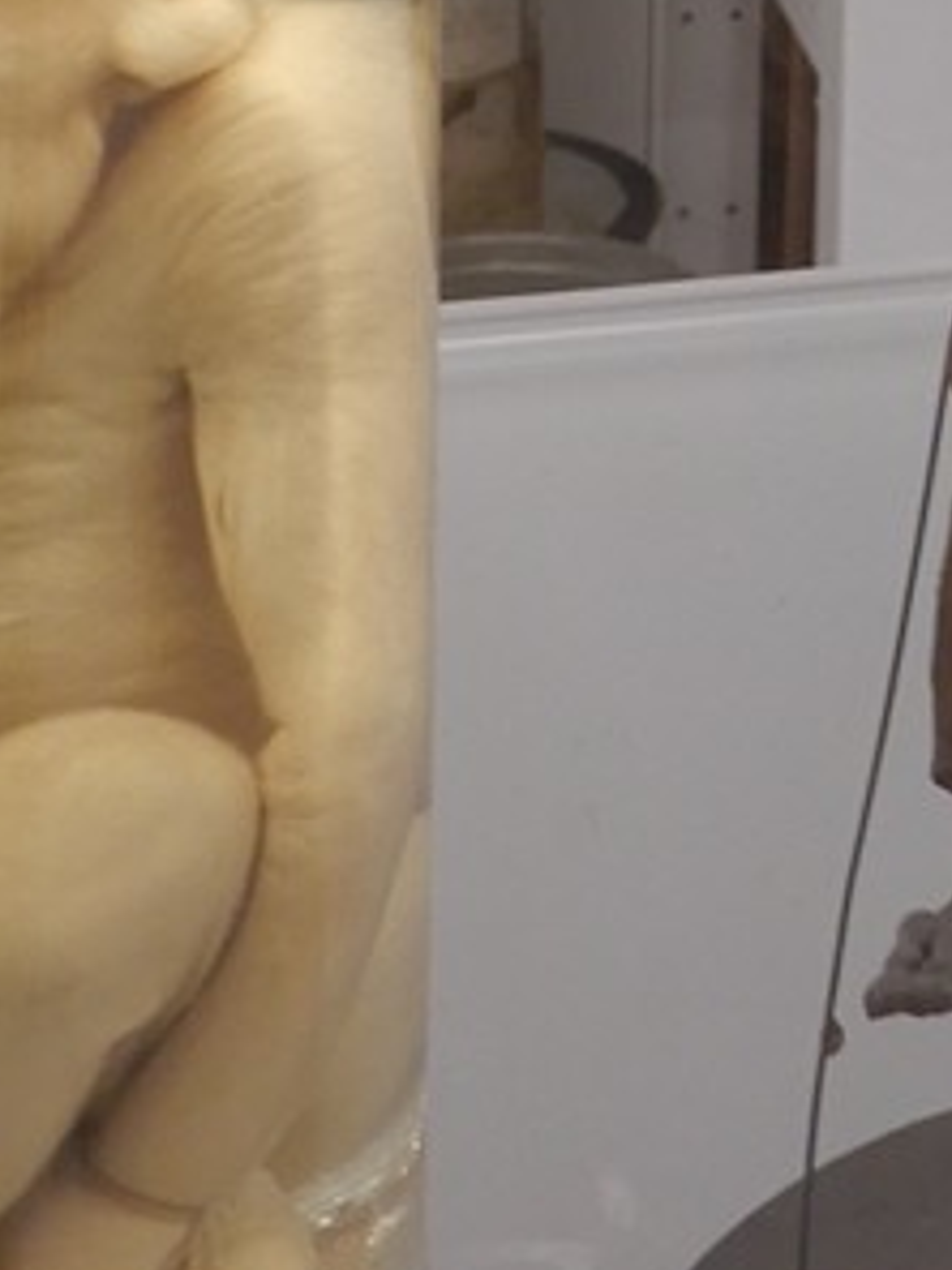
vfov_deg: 16.6
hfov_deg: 13.5
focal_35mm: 105
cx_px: 1325
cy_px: -759
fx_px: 3850
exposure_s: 1/30
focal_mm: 4.3
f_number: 3.4
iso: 100
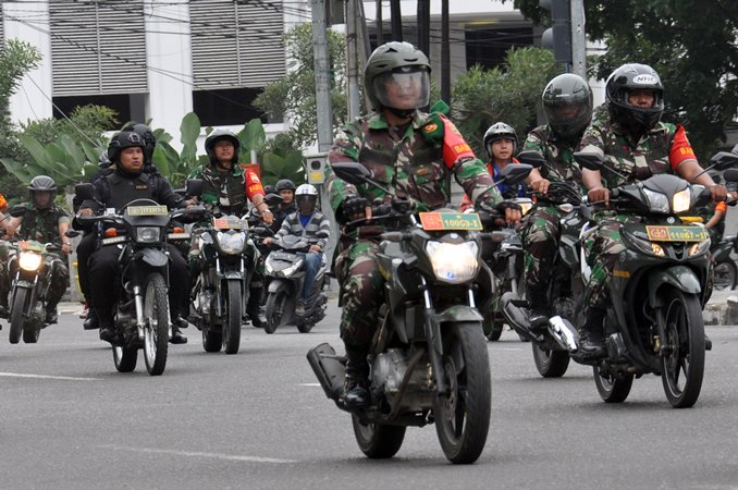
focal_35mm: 158
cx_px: 369
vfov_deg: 8.7
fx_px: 3224
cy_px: 245
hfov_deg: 13.1
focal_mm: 105
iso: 400
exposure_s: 1/400
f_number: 9
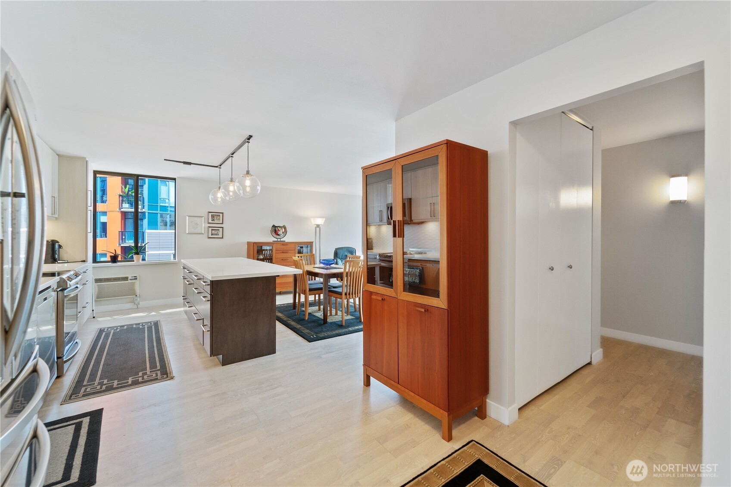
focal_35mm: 14
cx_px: 366
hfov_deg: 104.3
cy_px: 244
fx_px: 284
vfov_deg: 81.2
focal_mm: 14
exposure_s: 1/2.5
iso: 200
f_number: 8
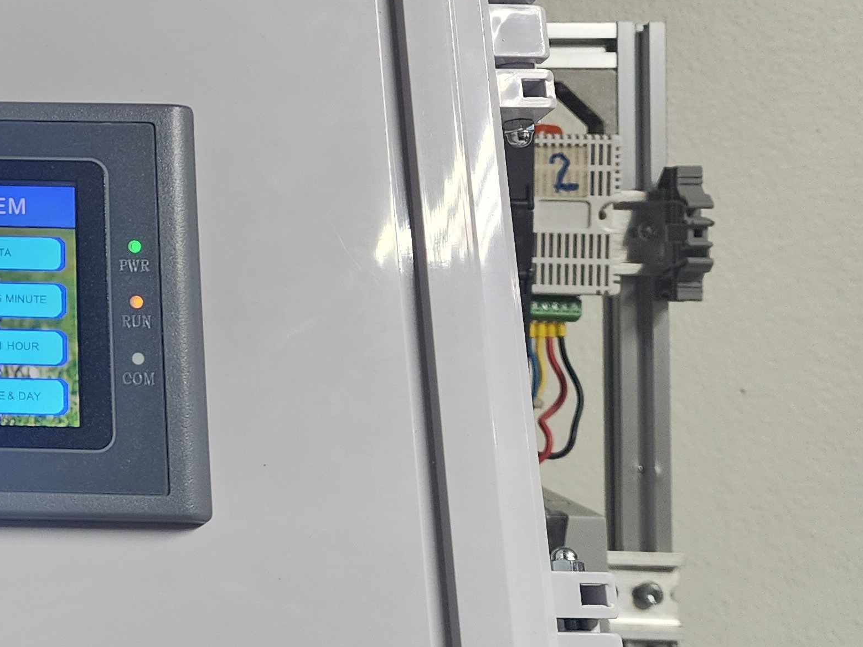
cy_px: 213
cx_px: -121
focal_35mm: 59
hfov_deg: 29.1
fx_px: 1471
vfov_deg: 24.7
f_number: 1.8
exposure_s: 1/100
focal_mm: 6.4
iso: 160
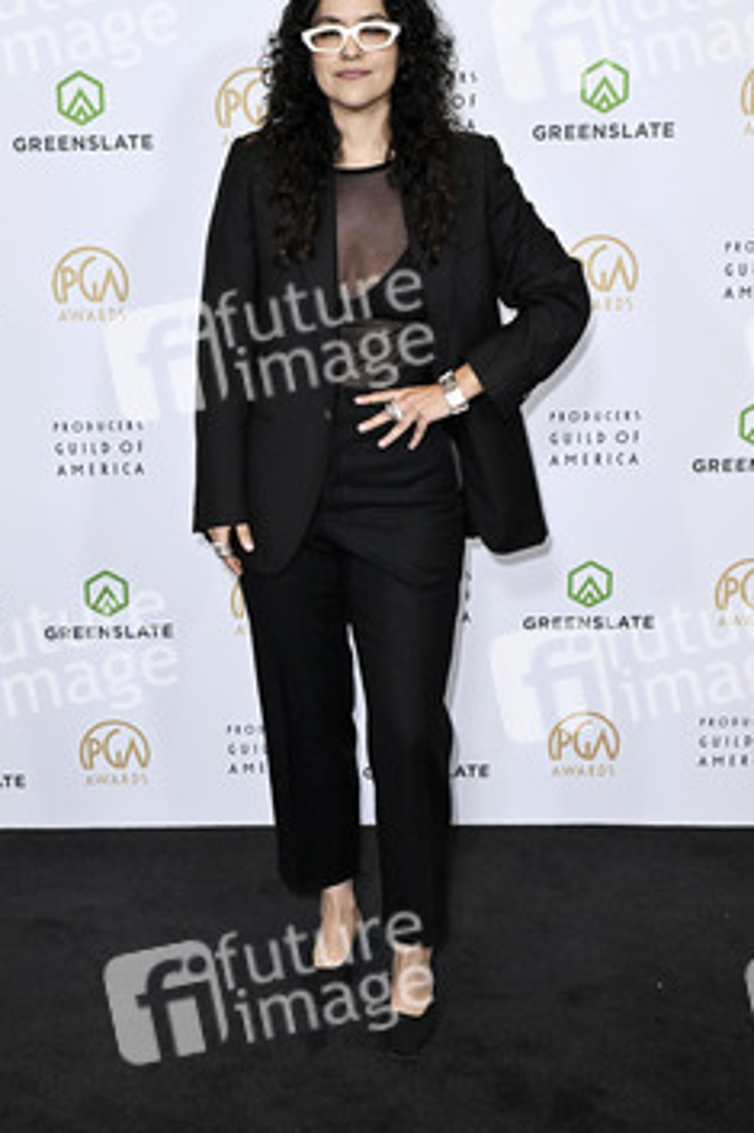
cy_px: 507
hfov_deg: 31.2
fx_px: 1352
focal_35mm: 43
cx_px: 363
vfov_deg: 45.4
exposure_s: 1/320
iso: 2000
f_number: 5.6
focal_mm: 38
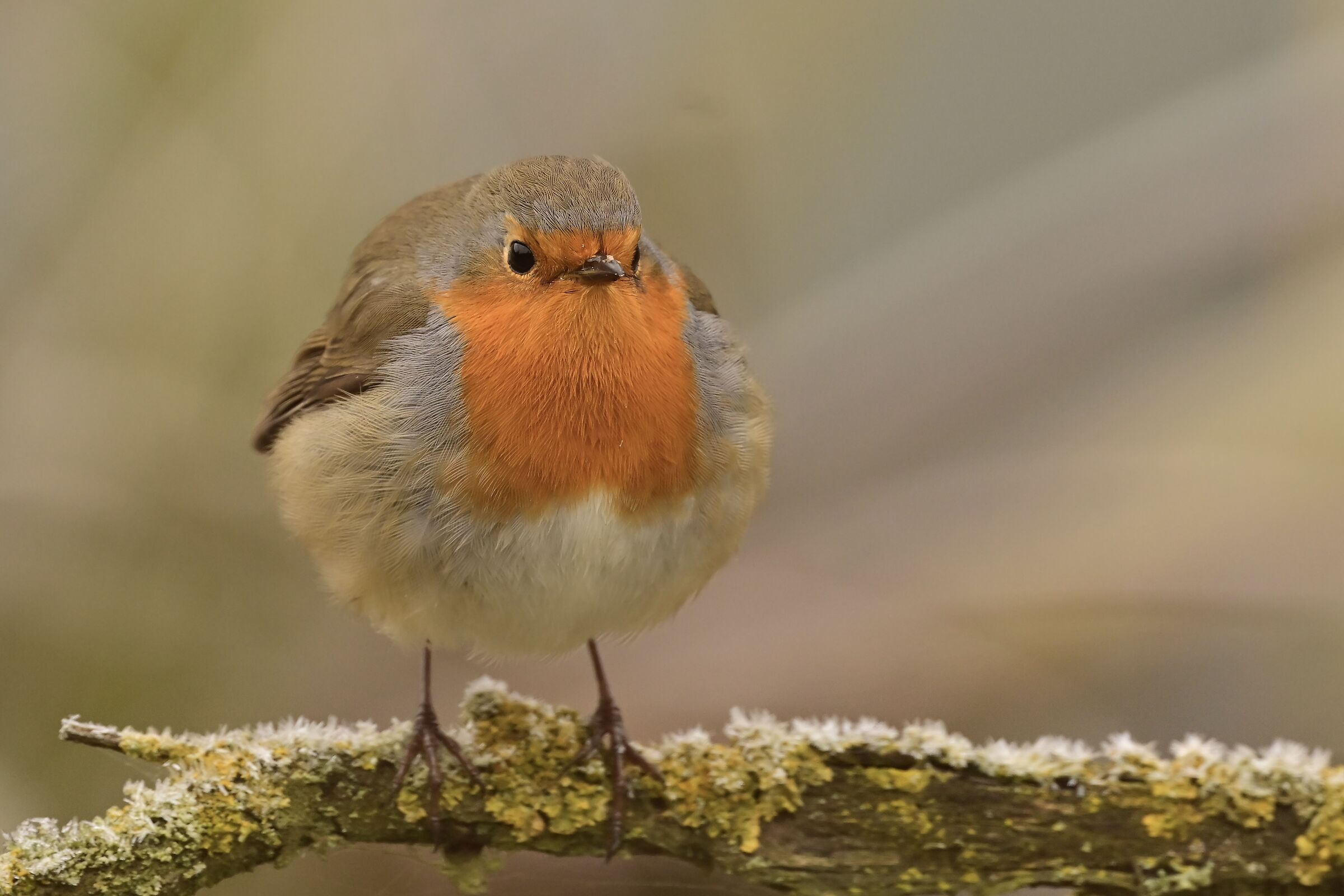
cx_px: 672
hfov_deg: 2.6
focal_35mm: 800
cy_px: 448
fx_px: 29864
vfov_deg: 1.7
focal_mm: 800
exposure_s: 1/250
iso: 640
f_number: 6.3
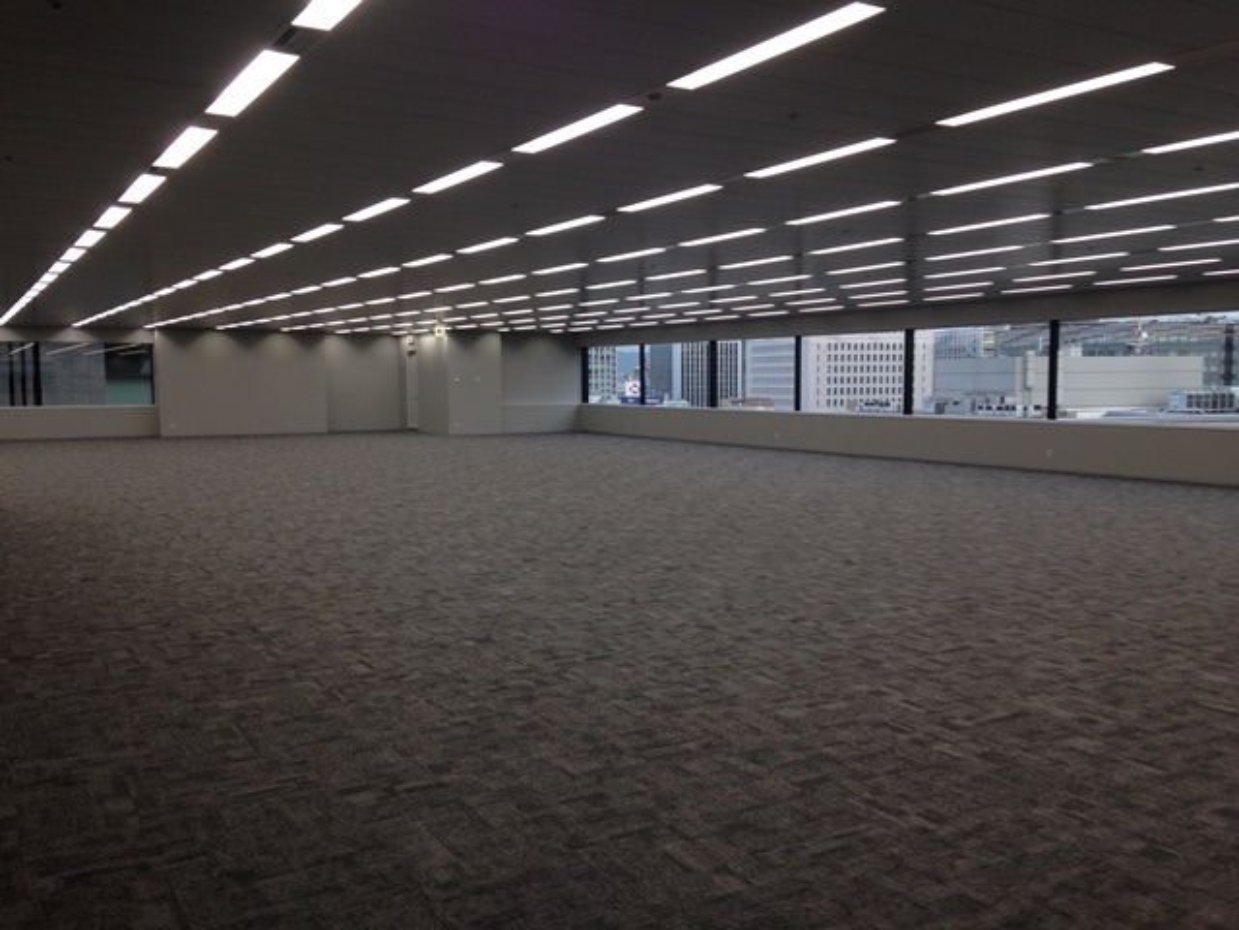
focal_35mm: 33
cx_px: 620
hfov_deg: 55.4
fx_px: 1181
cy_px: 465
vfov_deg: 42.9
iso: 50
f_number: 2.4
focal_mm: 4.12
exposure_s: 1/40
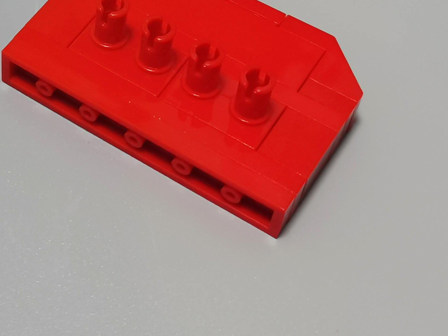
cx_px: -82
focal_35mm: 90
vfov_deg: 16.0
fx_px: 1165
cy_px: -31
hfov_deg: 20.4
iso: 125
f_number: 1.8
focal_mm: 5.58
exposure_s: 1/50
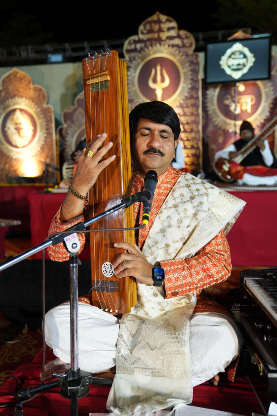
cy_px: 208
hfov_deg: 38.9
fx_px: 392
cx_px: 138
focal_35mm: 34
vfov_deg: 55.8
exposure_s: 1/100
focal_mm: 34
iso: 640
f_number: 2.8
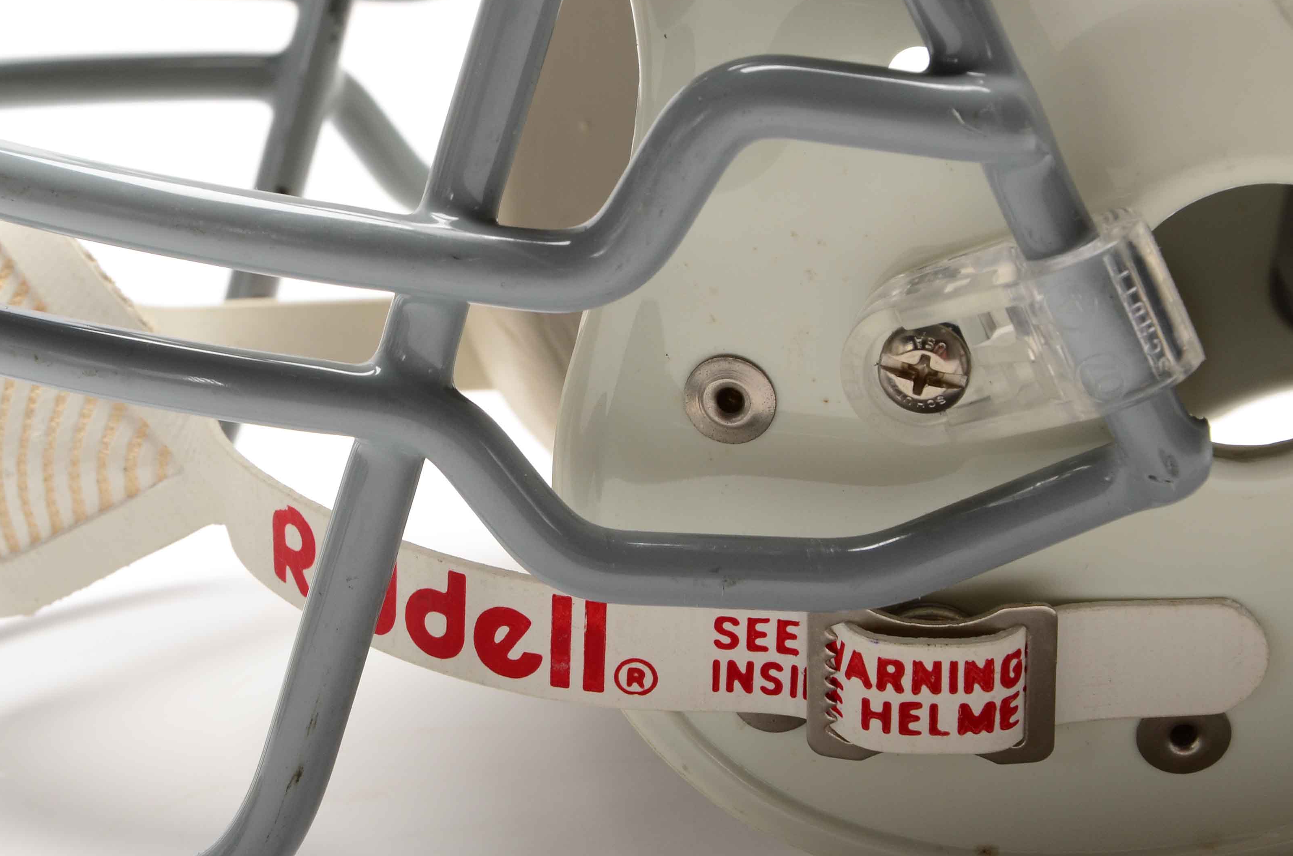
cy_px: 403
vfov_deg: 8.9
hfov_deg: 13.4
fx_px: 5484
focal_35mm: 153
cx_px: 433
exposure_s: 1/160
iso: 200
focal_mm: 66
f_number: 13
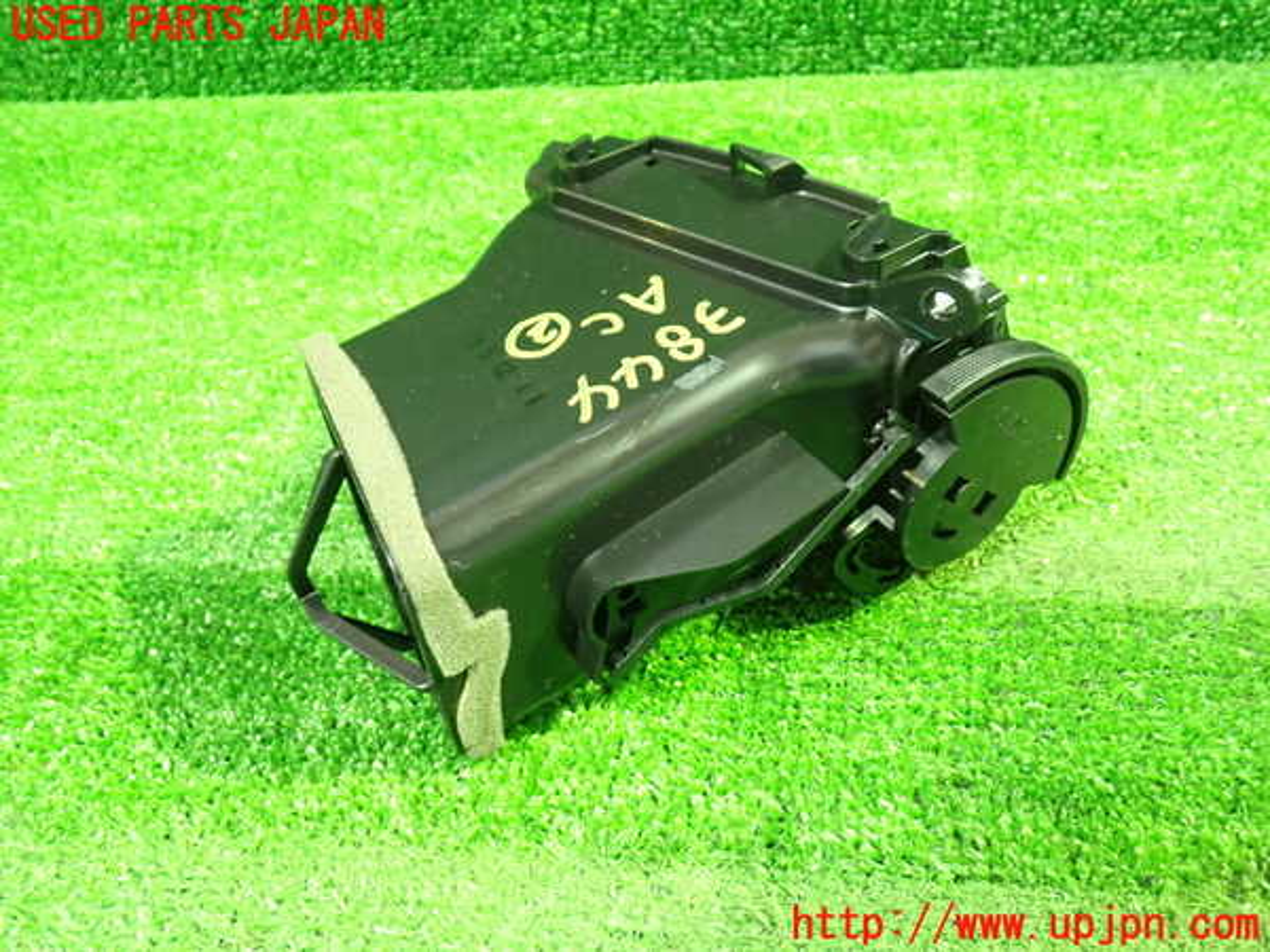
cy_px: 476
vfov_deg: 46.8
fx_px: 1101
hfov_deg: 60.0
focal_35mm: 30
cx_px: 635
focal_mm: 5.4
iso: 800
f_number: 2.3
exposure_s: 1/13
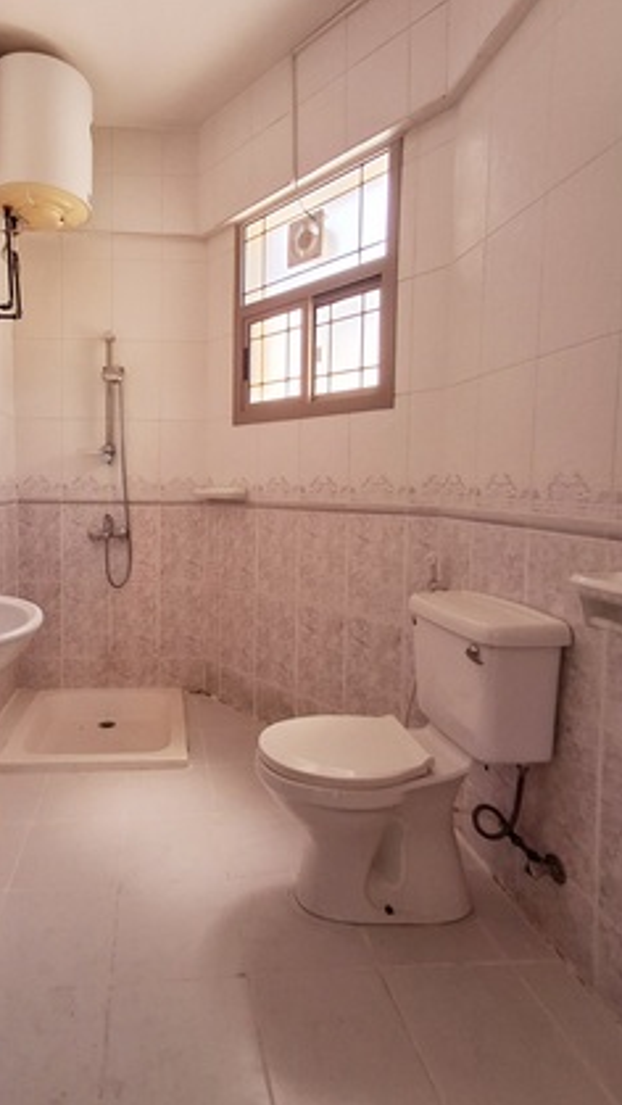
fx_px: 557
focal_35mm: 19
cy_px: 505
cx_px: 191
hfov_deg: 56.7
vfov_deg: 89.3
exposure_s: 1/50
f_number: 2.2
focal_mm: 1.64
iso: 80
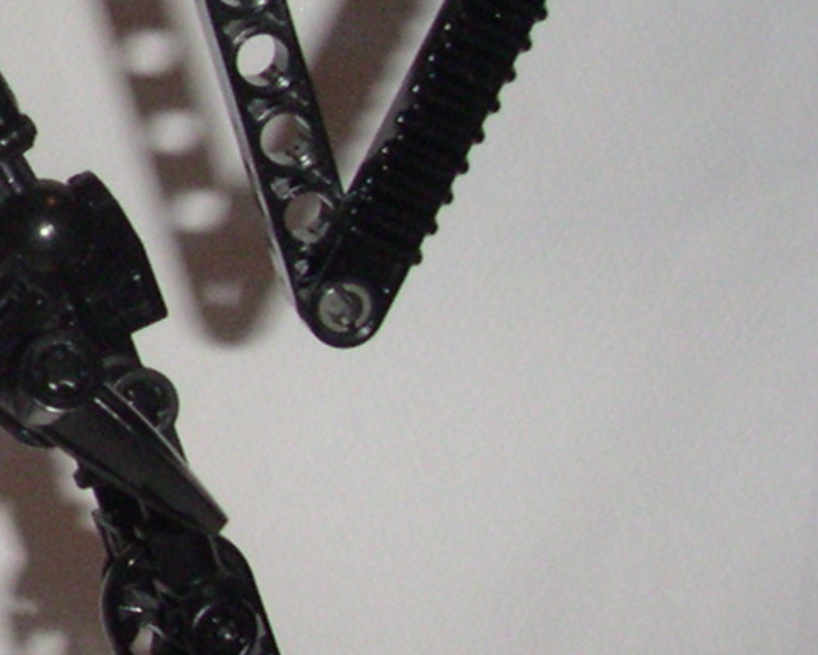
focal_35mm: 141
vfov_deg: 10.8
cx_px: -643
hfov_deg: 12.5
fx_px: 3414
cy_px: -45
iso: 160
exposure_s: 1/50
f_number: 6.6
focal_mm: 5.7
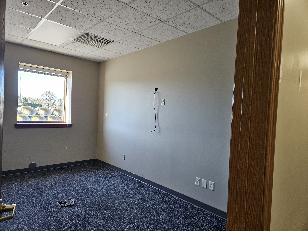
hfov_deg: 73.9
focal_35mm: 23
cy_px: 116
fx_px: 205
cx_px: 154
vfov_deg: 58.9
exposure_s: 1/120
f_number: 1.8
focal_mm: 5.4
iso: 125
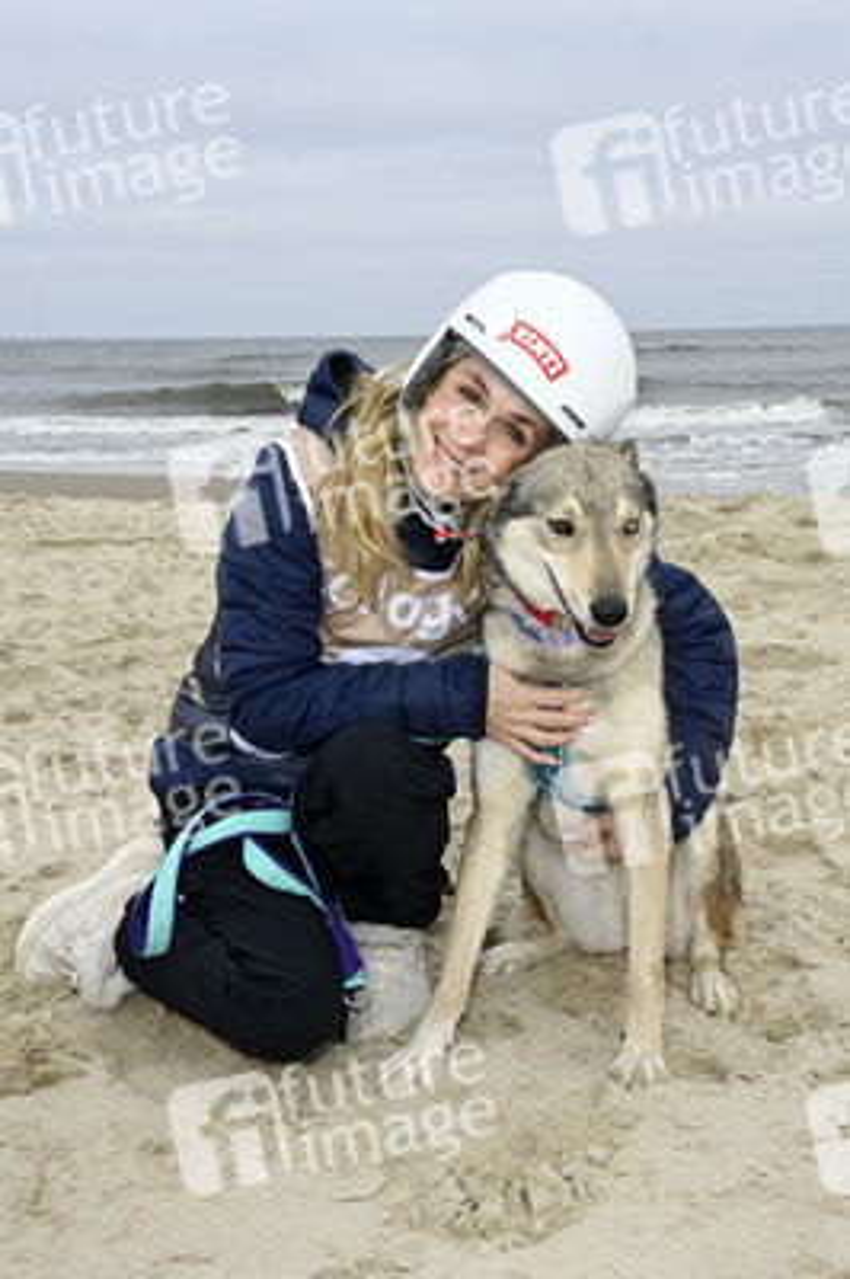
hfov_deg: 26.9
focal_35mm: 50
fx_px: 1774
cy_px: 640
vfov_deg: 39.6
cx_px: 425
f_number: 16
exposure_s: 1/250
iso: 1000
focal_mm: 50
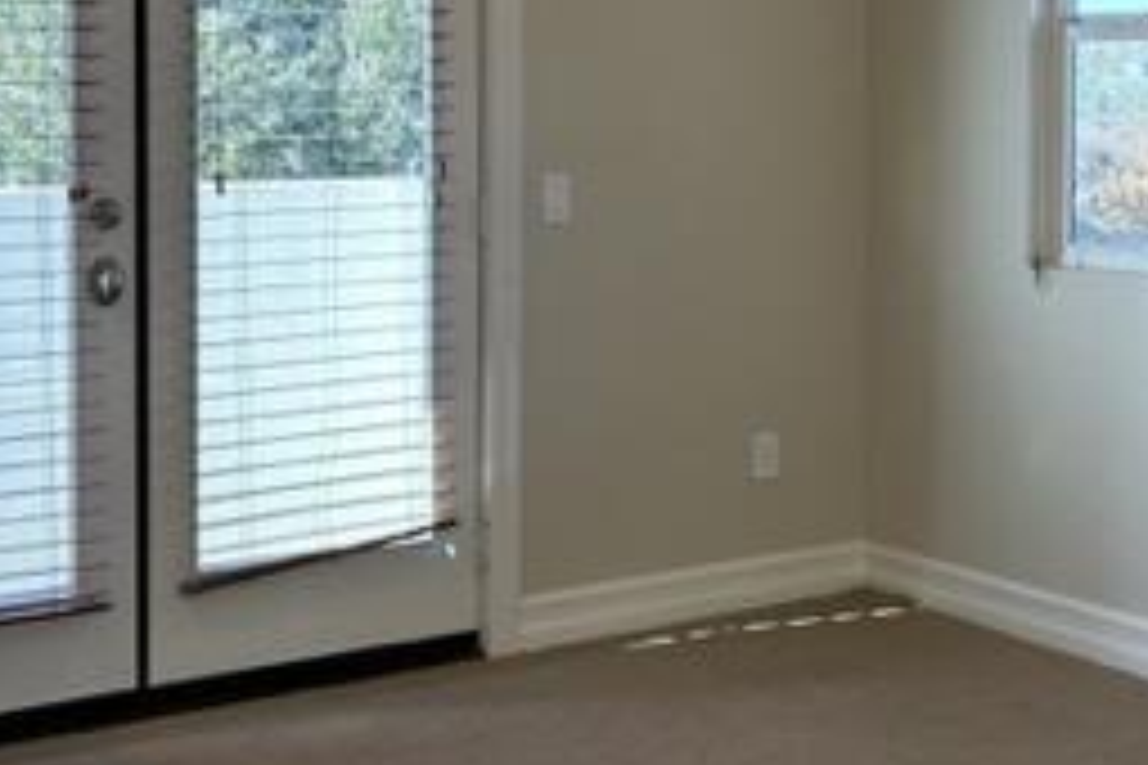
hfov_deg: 28.5
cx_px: 1031
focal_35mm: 68
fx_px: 2168
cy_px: 126
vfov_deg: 19.8
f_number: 1.5
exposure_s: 1/195
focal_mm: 5.7
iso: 50
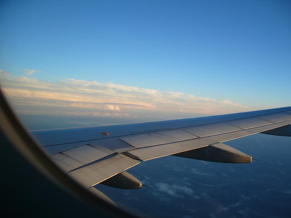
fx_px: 294
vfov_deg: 40.7
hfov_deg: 52.6
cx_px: 146
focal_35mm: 35
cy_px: 109
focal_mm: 5.8
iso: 50
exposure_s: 1/200
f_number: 2.8
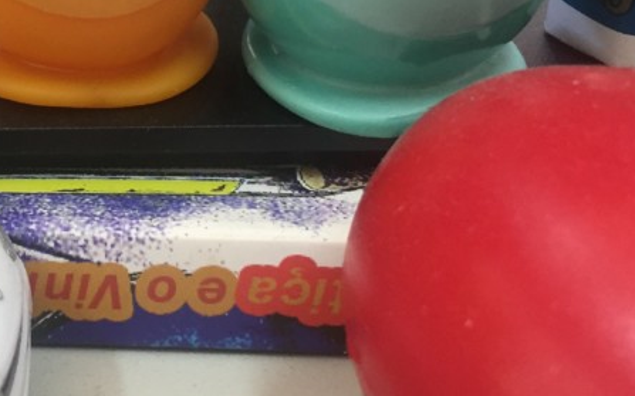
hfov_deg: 30.1
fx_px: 1142
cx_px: 94
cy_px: 10
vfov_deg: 19.2
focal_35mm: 66
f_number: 2.2
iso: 160
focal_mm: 4.15
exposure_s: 1/33
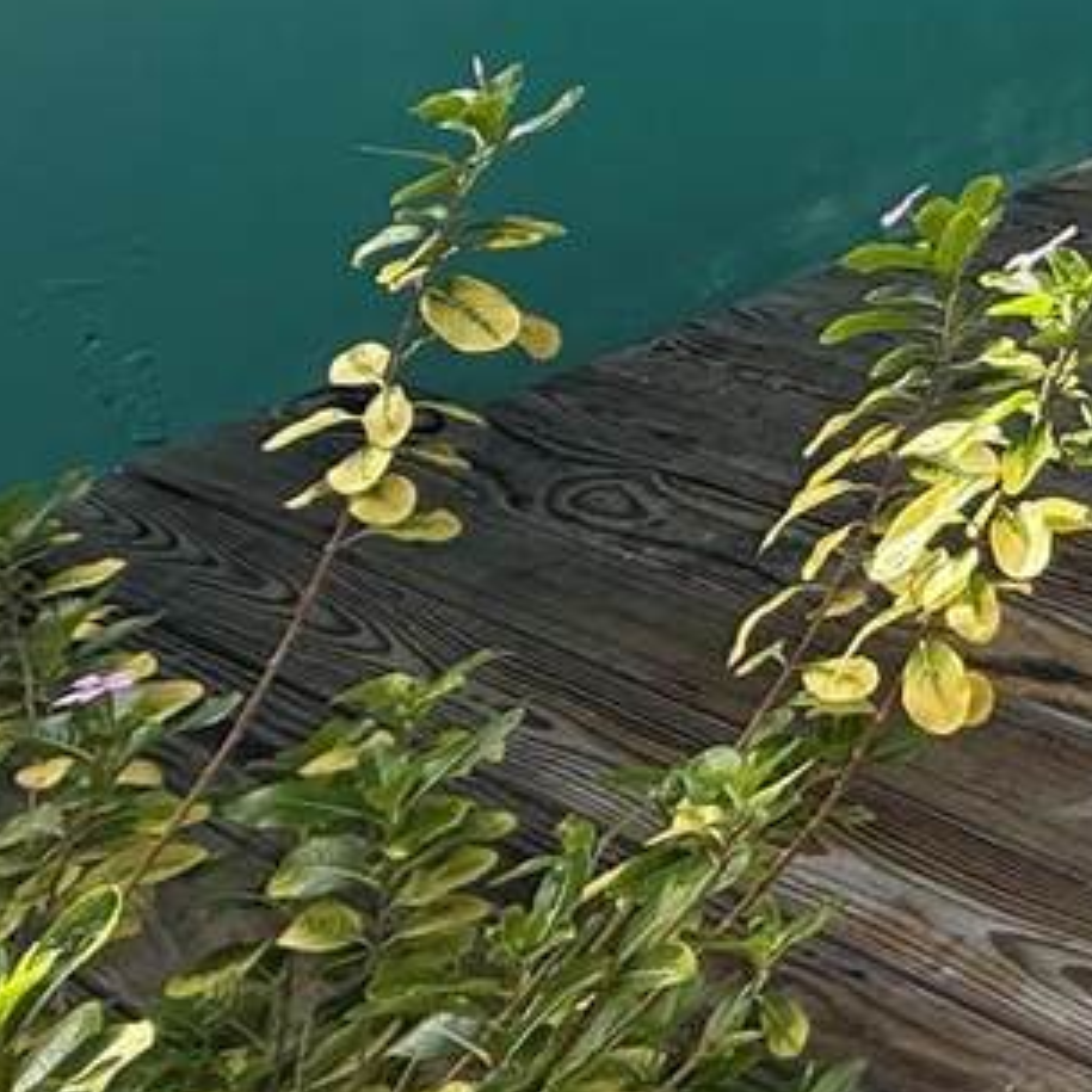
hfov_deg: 20.5
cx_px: 2052
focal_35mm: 52
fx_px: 1856
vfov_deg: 27.5
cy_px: -322
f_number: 2.2
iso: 64
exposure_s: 1/853
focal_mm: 2.22
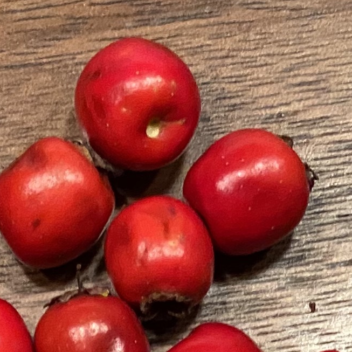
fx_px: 1634
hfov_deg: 12.3
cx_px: 75
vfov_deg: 11.1
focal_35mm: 142
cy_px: 708
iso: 400
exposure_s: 1/50
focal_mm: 4.25
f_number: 1.8
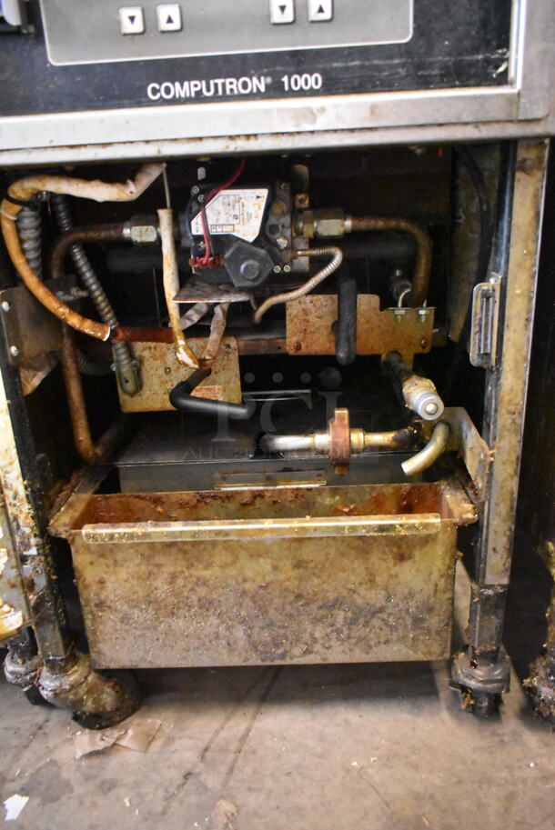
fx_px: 623
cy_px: 415
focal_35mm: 27
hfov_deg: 48.0
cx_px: 278
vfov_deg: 67.3
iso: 12800
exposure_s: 1/125
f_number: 3.5
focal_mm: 18
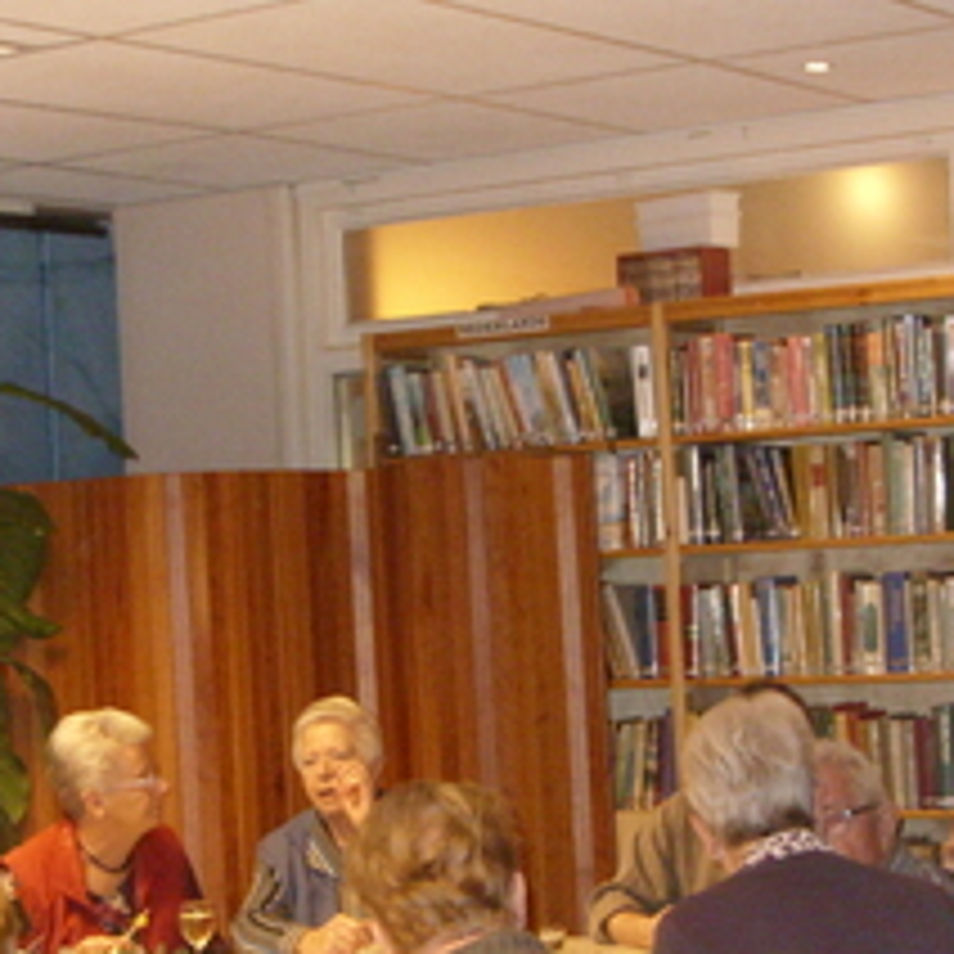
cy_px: 724
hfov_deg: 18.3
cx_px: 382
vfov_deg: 18.2
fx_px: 2962
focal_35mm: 95
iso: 400
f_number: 2.8
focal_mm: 6.3
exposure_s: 1/30
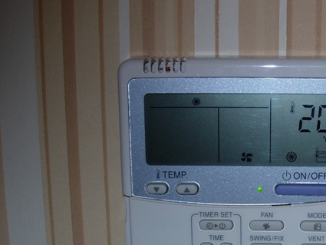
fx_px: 631
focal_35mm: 67
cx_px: 263
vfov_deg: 21.6
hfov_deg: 28.3
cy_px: 204
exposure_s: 1/64
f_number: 4.8
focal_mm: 7.8
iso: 79
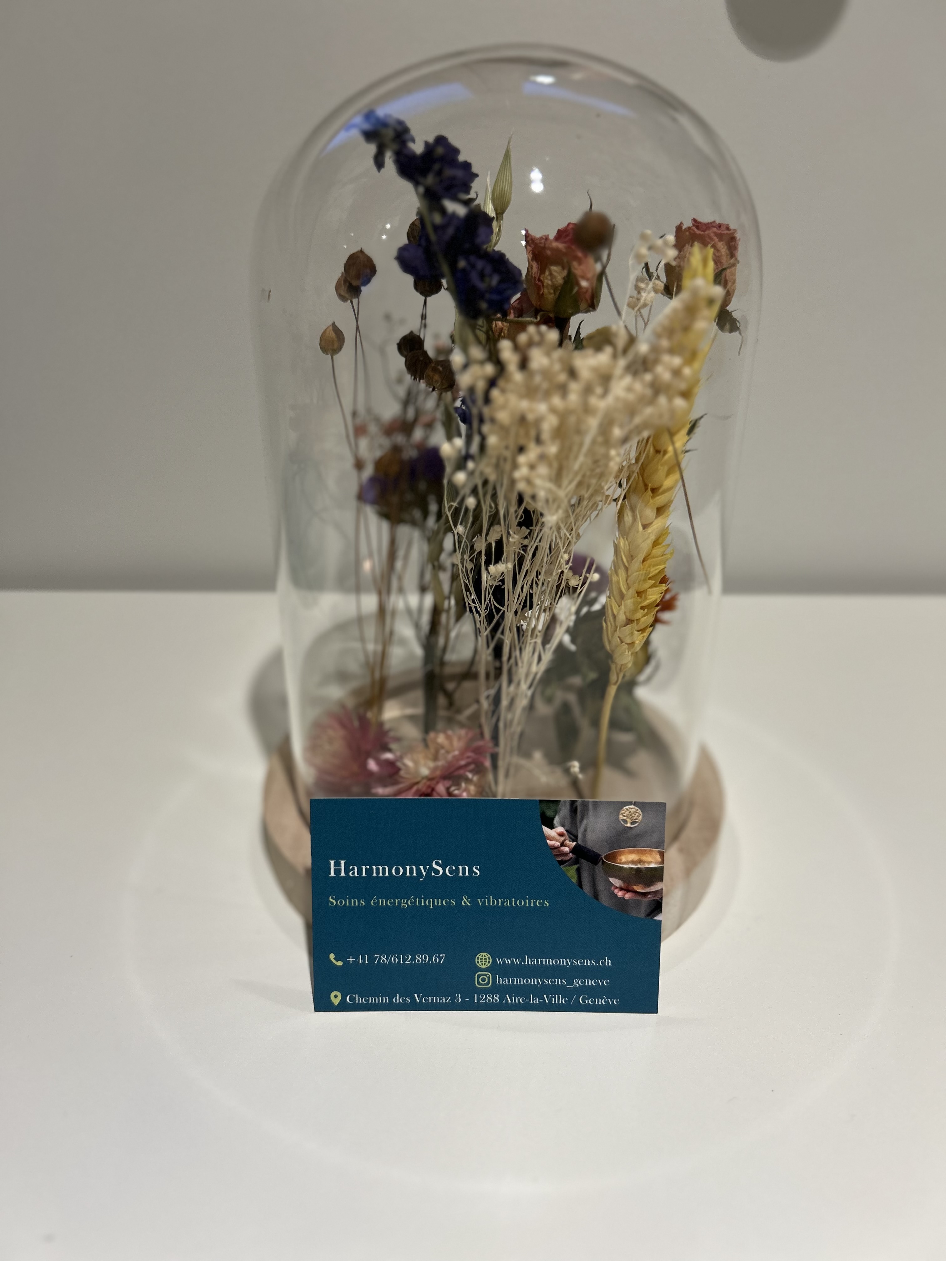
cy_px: 630
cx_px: 473
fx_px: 947
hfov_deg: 53.1
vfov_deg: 67.3
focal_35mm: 26
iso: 125
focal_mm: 5.7
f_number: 1.5
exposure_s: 1/100
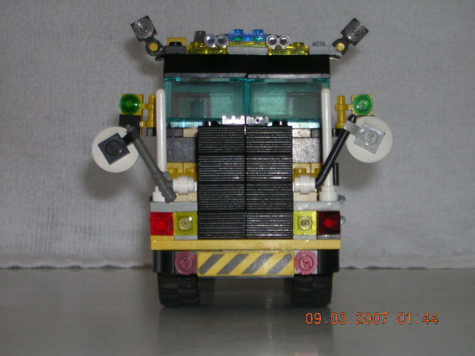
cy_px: 178
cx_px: 238
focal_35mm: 108
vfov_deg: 13.7
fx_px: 1482
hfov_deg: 18.2
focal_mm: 14.1
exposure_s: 1/60.1
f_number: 4.7
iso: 50
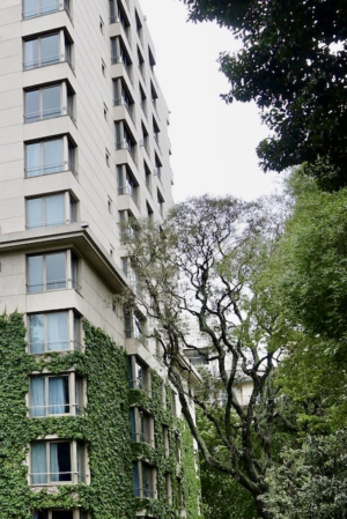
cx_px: -28
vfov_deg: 36.1
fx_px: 794
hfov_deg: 23.3
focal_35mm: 55
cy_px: 317
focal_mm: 8.8
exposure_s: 1/100
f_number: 5.6
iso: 125
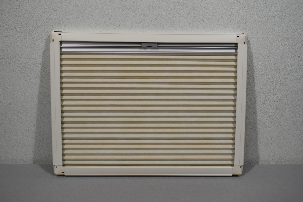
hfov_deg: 45.0
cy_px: 101
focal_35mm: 44
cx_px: 152
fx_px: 366
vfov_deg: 30.9
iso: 250
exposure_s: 1/125
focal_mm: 29
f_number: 5.6
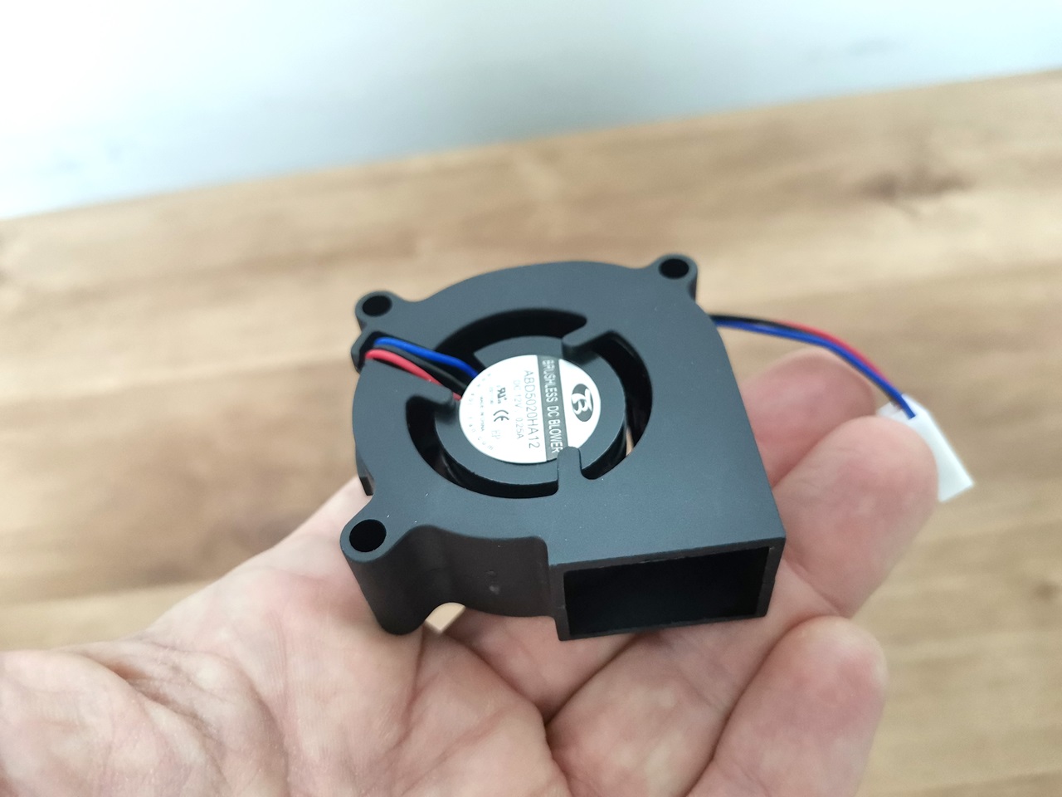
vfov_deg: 53.1
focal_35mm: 26
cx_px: 531
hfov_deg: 67.3
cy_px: 398
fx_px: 798
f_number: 2.4
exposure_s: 1/50
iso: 320
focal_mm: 4.75
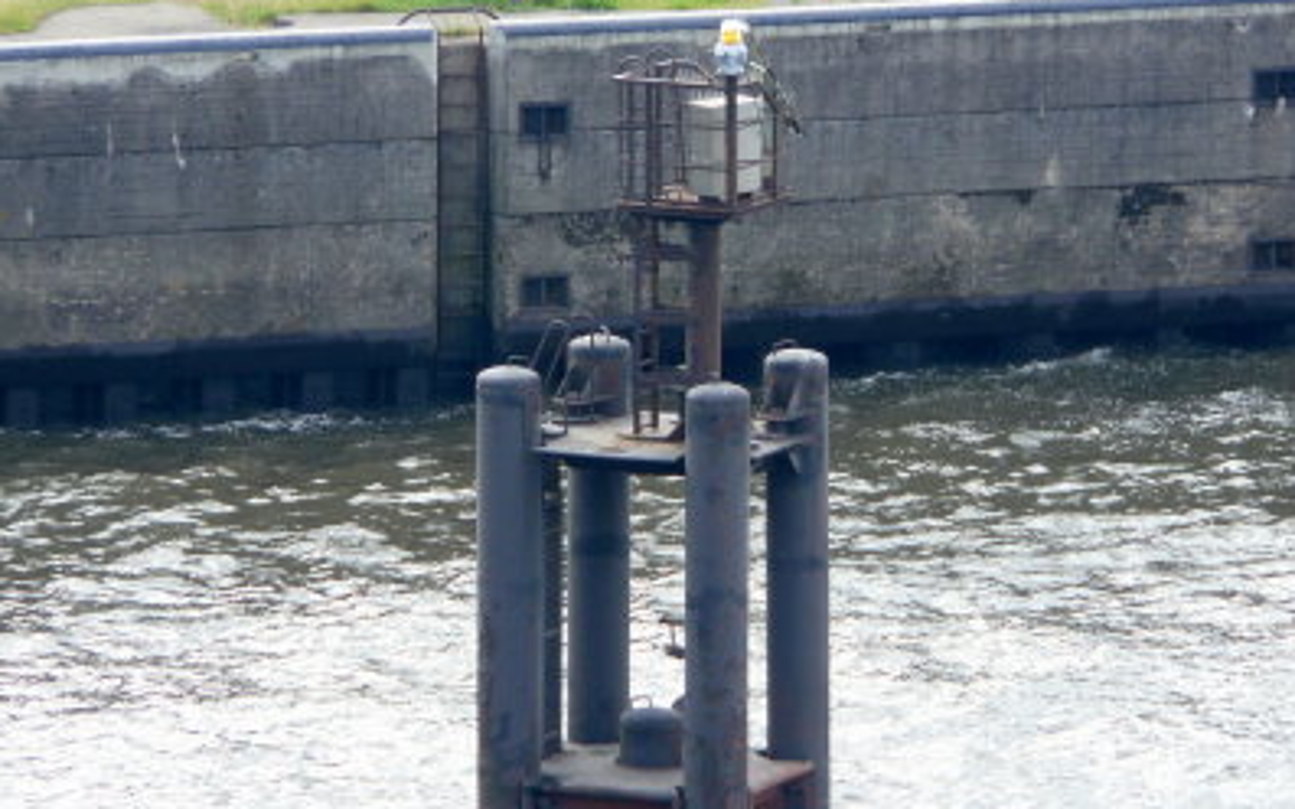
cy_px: 466
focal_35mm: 458
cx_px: 646
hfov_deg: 4.6
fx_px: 16162
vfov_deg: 2.9
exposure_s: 1/160
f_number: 4
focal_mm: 70.5
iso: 100
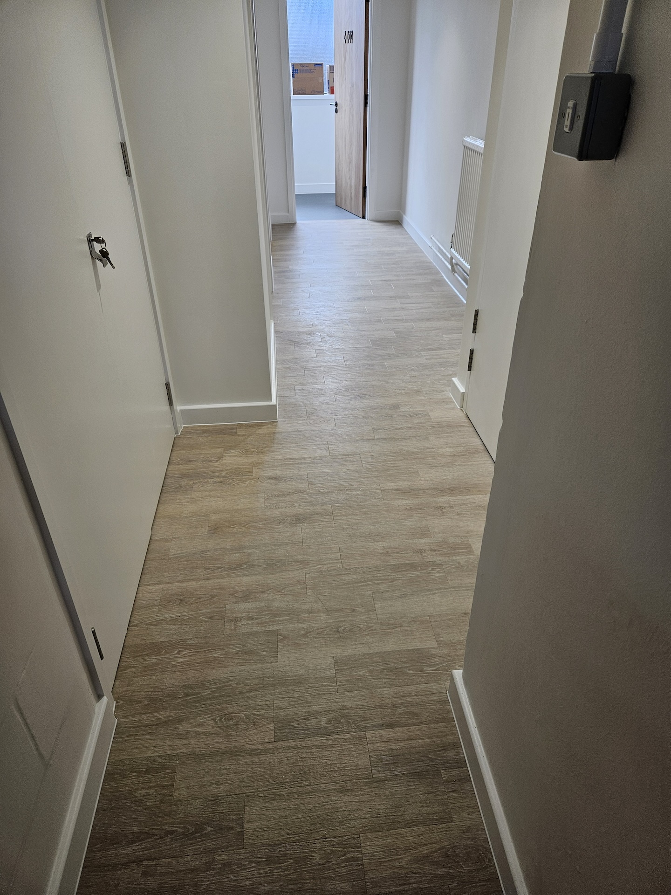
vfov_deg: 73.9
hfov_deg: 58.9
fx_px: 594
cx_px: 336
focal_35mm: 23
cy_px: 448
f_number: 1.8
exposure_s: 1/180
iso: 80
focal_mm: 5.4
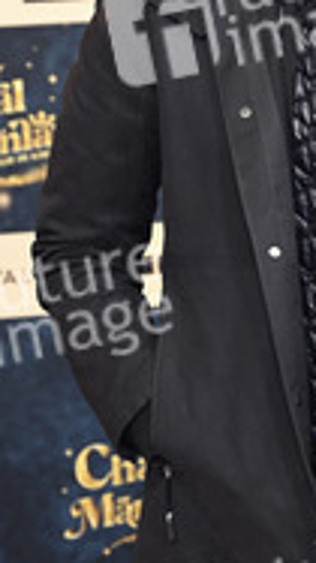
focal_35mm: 112
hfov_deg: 10.7
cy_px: 166
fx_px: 1671
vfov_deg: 19.0
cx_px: 346
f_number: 2.8
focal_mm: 50
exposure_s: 1/160
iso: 400
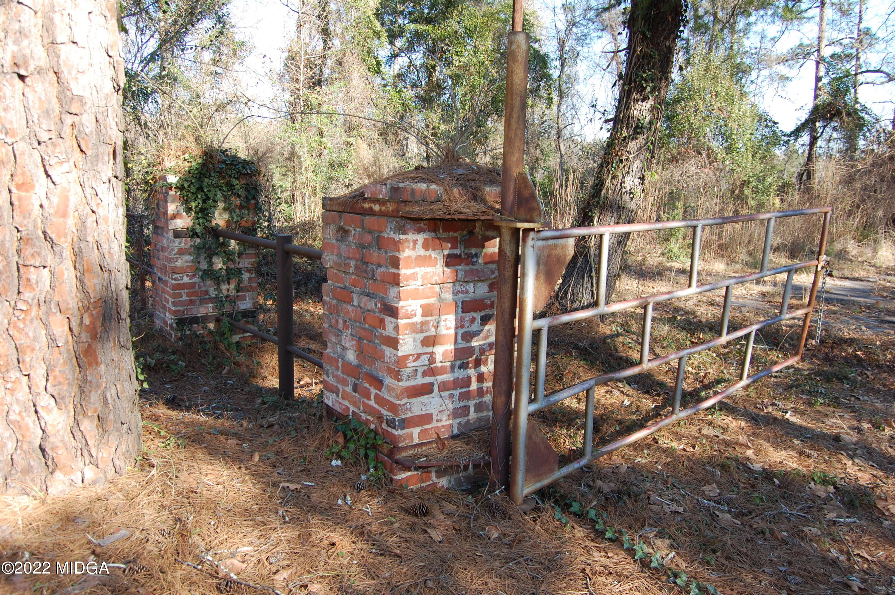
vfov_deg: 47.8
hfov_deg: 67.4
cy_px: 298
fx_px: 671
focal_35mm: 27
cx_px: 448
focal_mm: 18
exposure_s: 1/125
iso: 200
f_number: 5.6
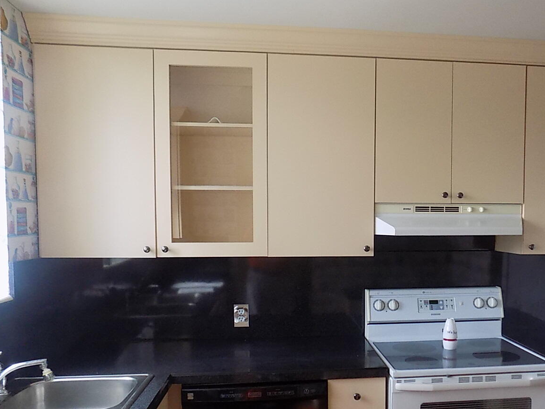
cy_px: 261
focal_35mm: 32
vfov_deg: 43.7
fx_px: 504
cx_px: 336
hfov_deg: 56.2
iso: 250
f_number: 3.1
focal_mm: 4
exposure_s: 1/30
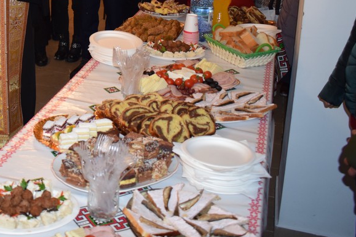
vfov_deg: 23.1
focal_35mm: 56
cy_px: -6
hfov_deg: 33.8
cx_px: 37
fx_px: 554
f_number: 3.5
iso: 800
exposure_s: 1/60
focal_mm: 18
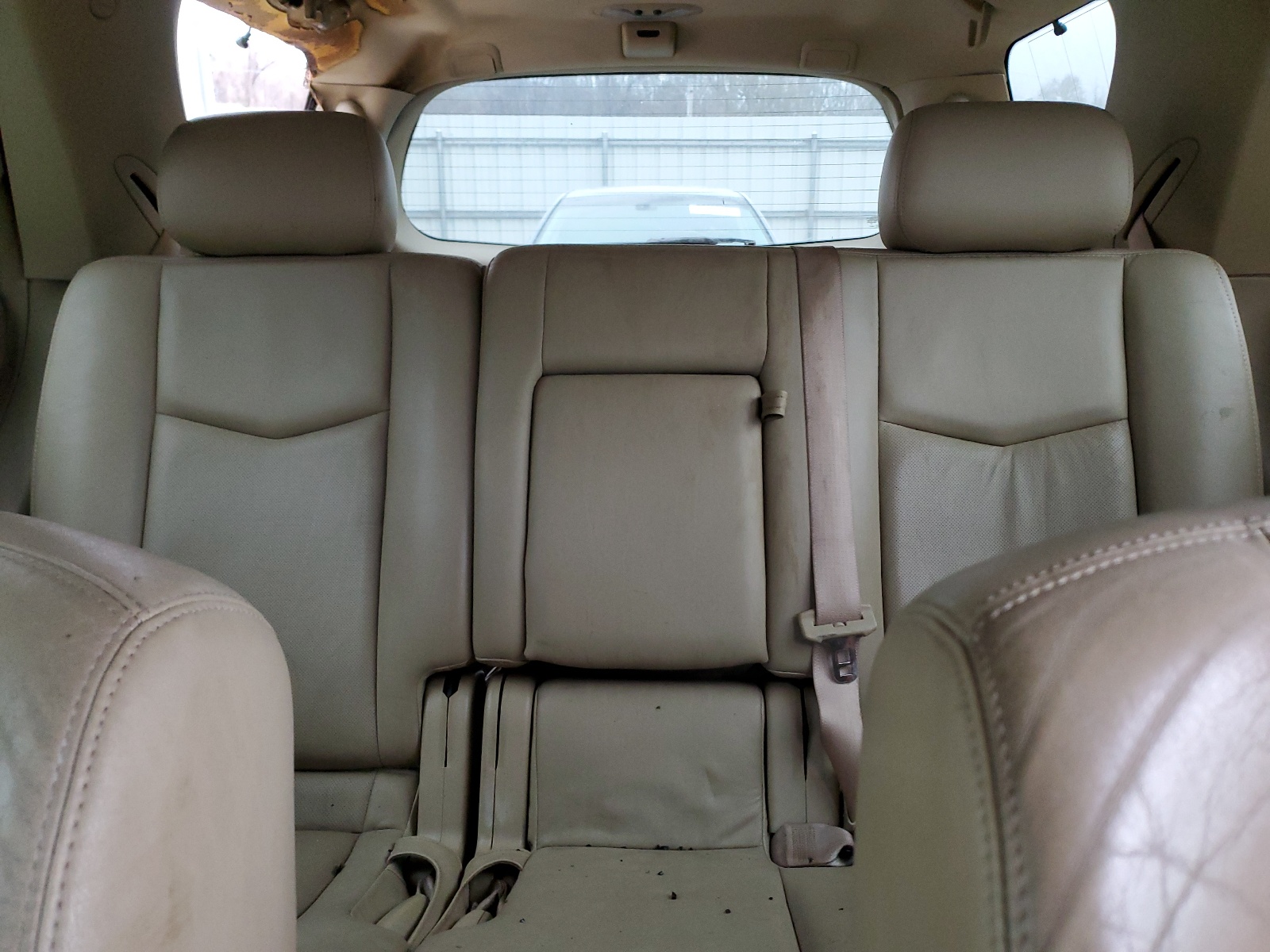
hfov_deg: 67.3
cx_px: 635
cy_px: 476
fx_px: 954
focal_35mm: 26
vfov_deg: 53.1
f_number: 1.5
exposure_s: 1/60.2
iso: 253
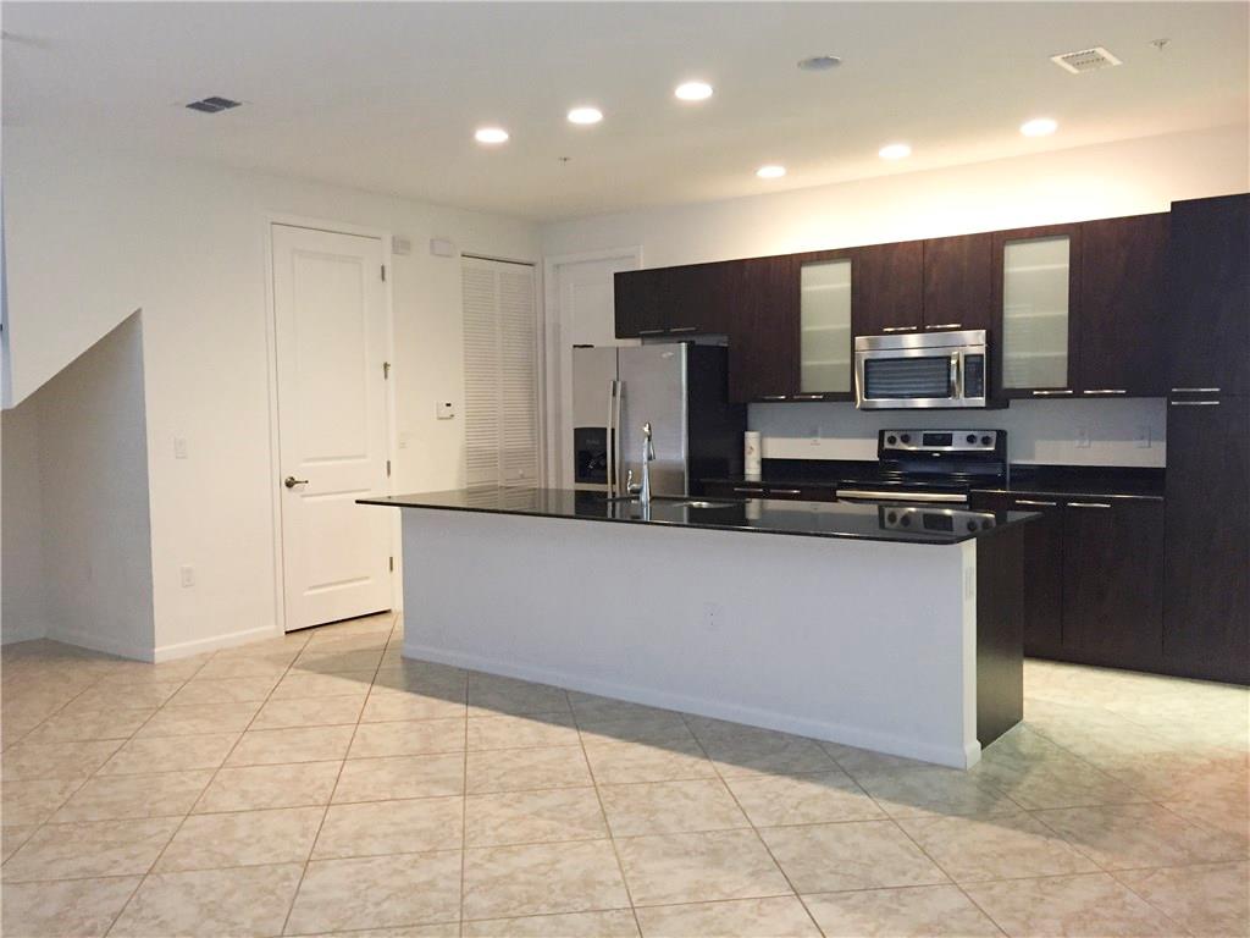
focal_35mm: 29
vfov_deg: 48.2
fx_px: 1047
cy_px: 469
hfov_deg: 61.7
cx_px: 625
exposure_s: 1/30
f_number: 2.2
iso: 250
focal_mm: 4.15
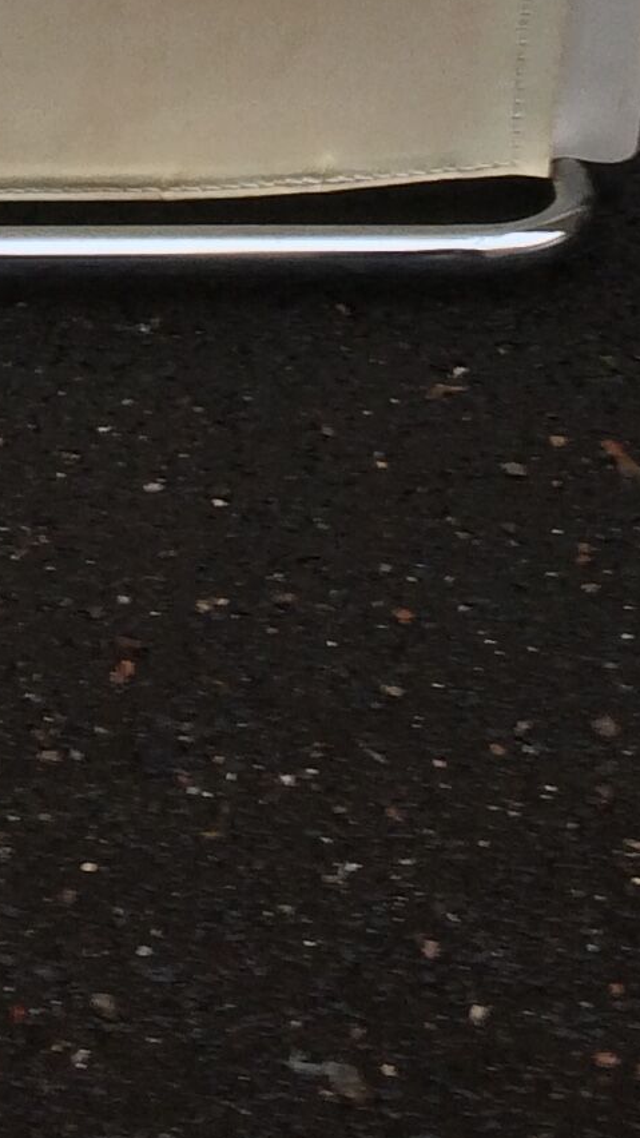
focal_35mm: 121
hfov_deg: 9.9
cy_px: -393
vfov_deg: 16.6
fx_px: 3652
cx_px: -40
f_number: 2.2
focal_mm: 4.15
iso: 50
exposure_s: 1/33
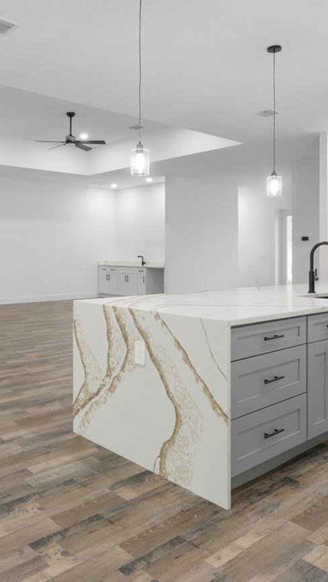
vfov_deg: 66.0
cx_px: 118
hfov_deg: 39.9
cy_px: 269
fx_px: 448
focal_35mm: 29
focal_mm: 10
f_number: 9
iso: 250
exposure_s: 1/15
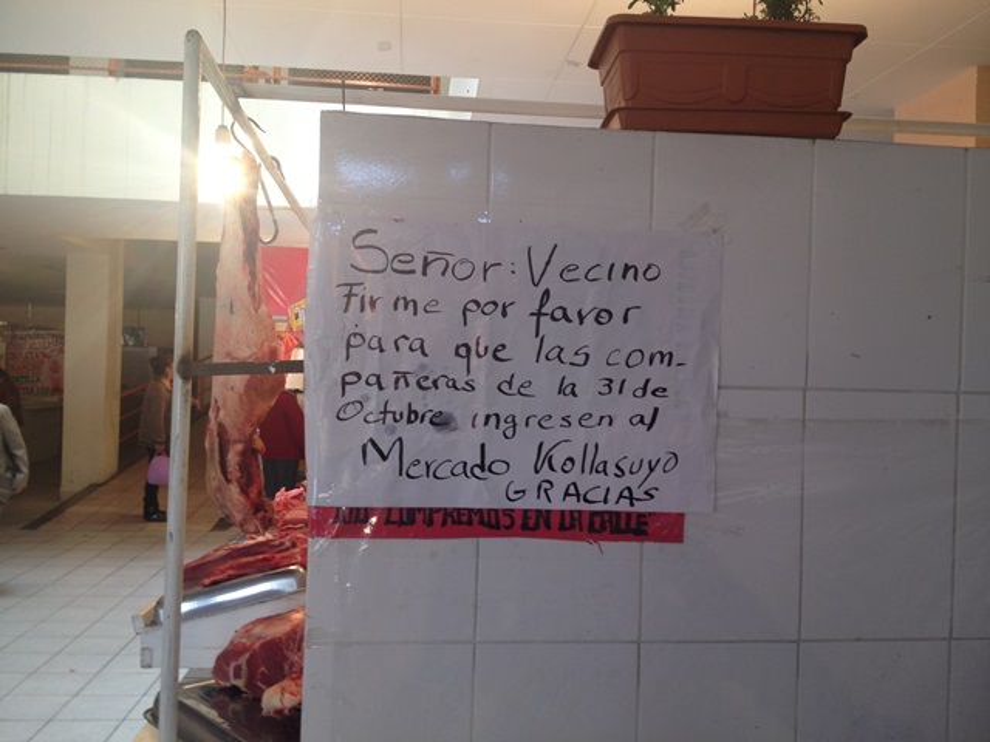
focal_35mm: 35
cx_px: 495
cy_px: 371
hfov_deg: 52.6
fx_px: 1001
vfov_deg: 40.7
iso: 50
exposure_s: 1/30
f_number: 2.4
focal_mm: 4.28
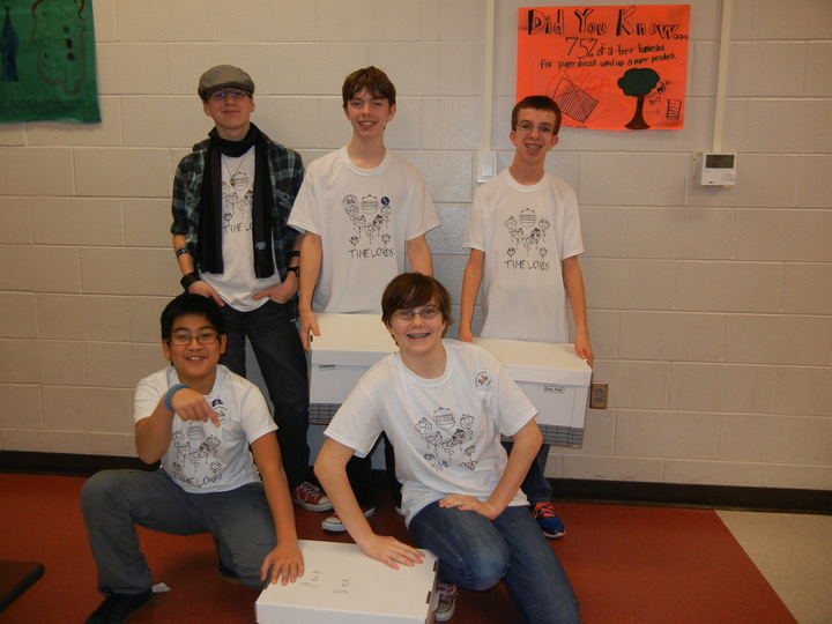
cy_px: 312
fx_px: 721
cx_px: 416
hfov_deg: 60.0
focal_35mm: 30
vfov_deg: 46.8
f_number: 3.5
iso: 200
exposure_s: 1/30
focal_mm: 5.4
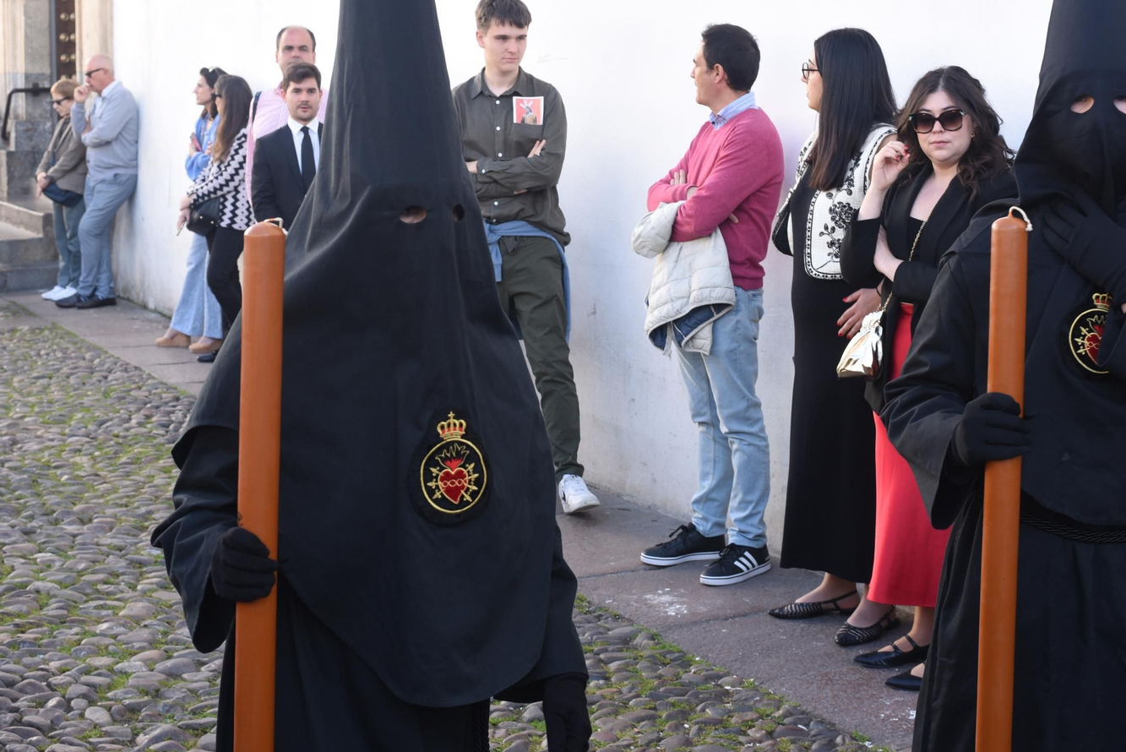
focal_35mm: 60
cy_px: 309
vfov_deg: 22.6
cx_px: 568
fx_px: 1877
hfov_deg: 33.4
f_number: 8
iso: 640
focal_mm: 50
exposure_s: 1/200
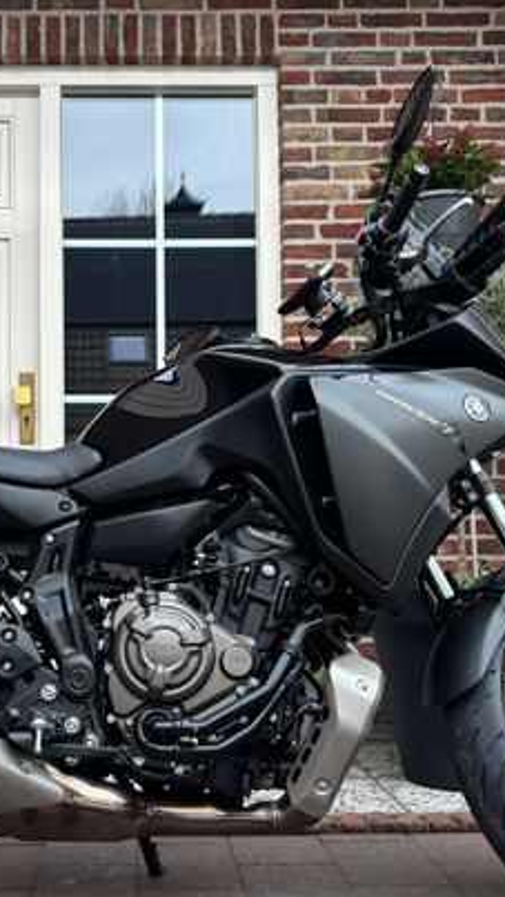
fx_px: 1070
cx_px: 145
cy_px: 456
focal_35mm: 45
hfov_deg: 26.3
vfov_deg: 45.5
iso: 125
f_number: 1.6
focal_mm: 5.96
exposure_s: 1/64
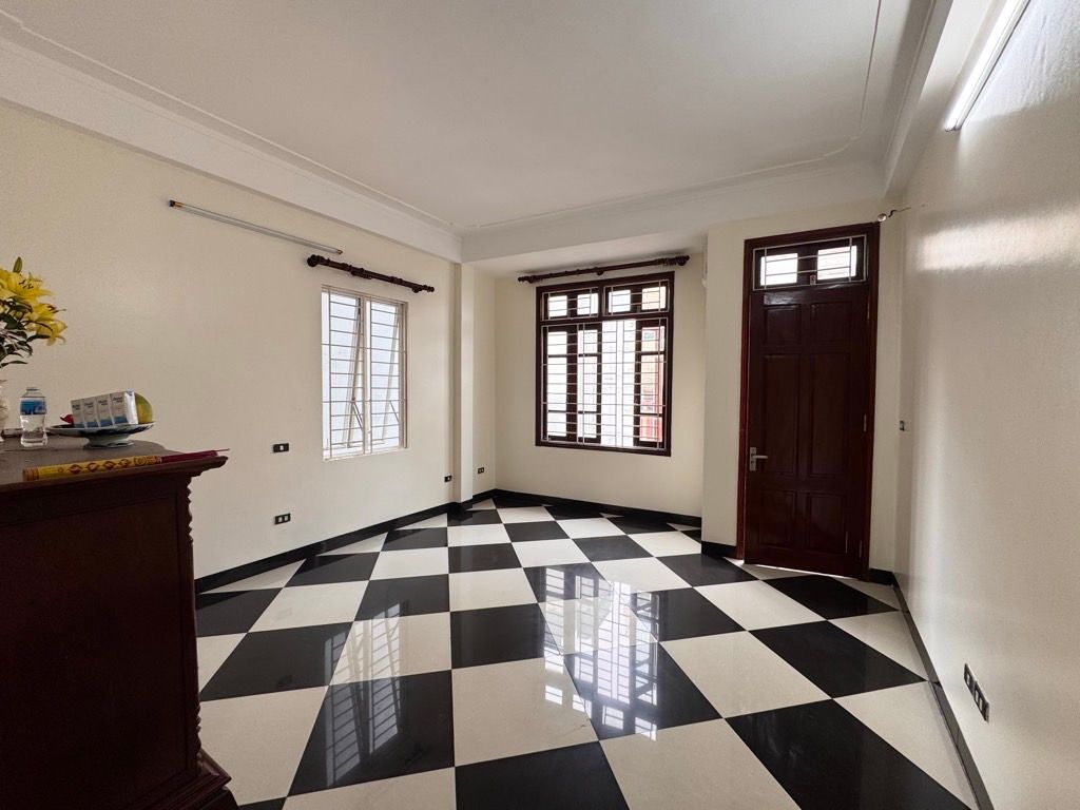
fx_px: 437
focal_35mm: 14
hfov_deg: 102.1
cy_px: 405
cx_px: 540
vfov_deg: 85.7
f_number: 2.2
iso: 80
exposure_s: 1/99
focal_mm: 2.22
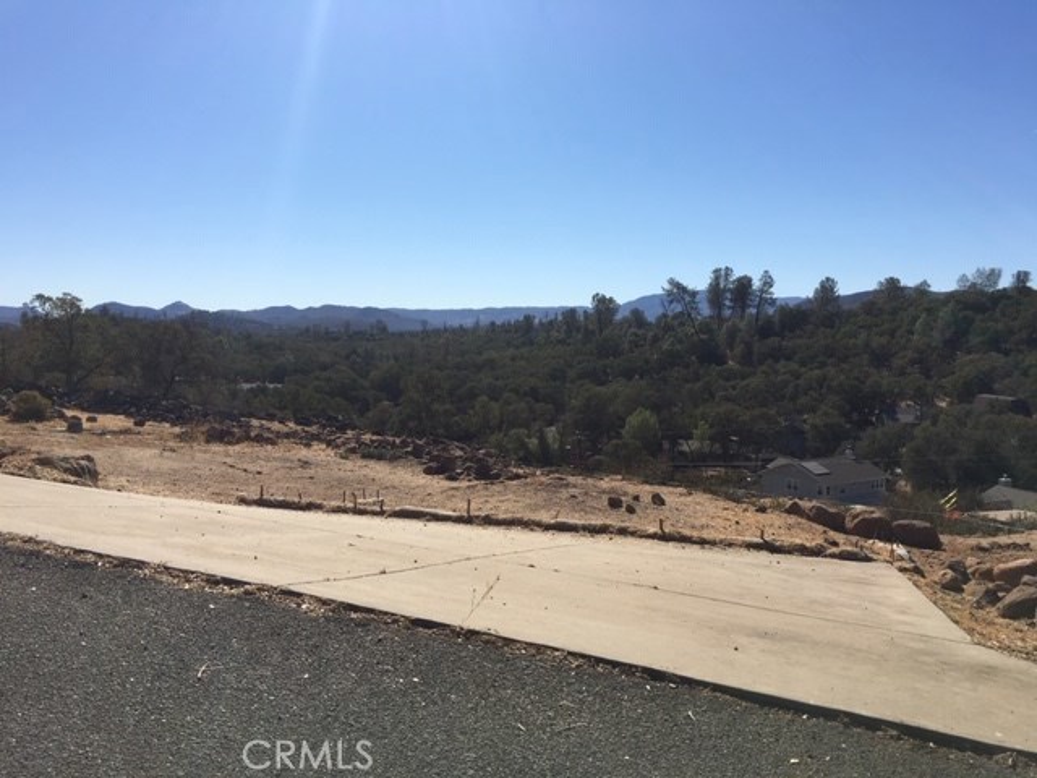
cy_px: 389
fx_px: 869
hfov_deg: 61.7
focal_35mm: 29
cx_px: 518
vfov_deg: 48.2
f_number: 2.2
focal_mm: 4.15
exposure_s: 1/2747
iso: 25
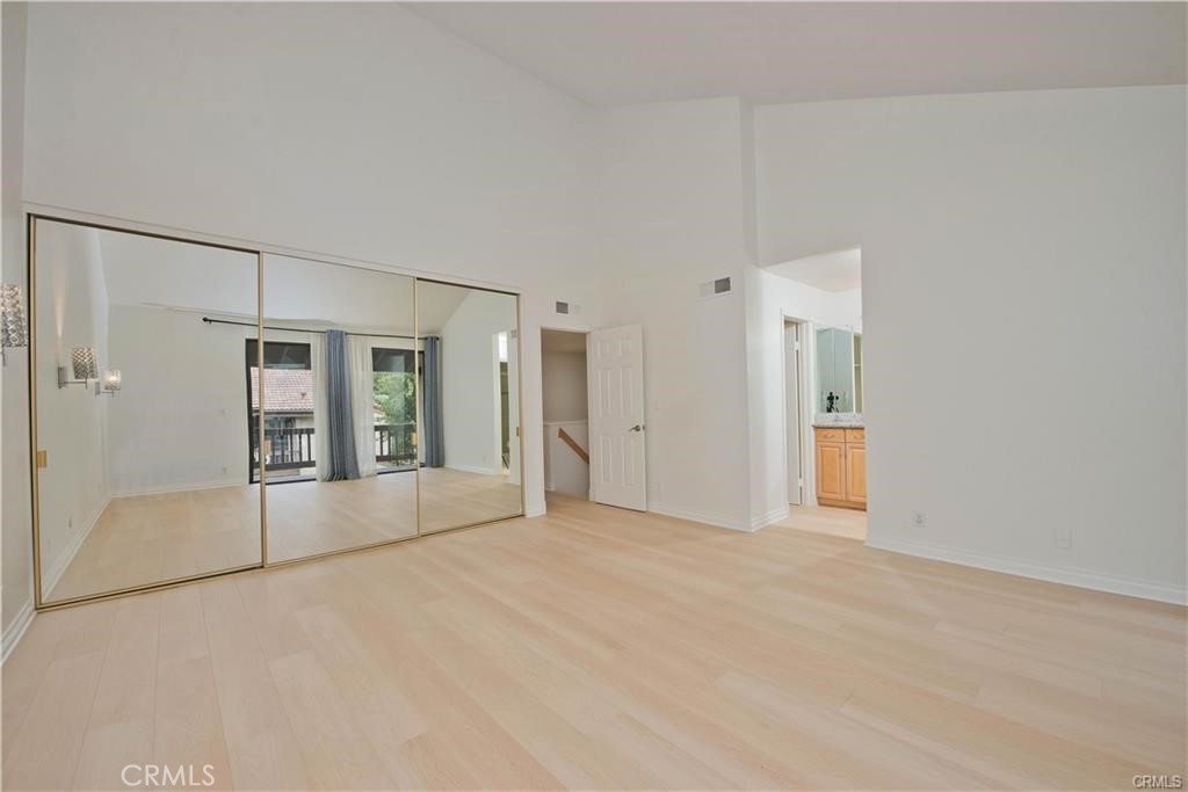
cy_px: 396
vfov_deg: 81.2
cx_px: 594
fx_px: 462
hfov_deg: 104.2
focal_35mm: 14
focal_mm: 14
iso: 400
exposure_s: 1/160
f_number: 6.3
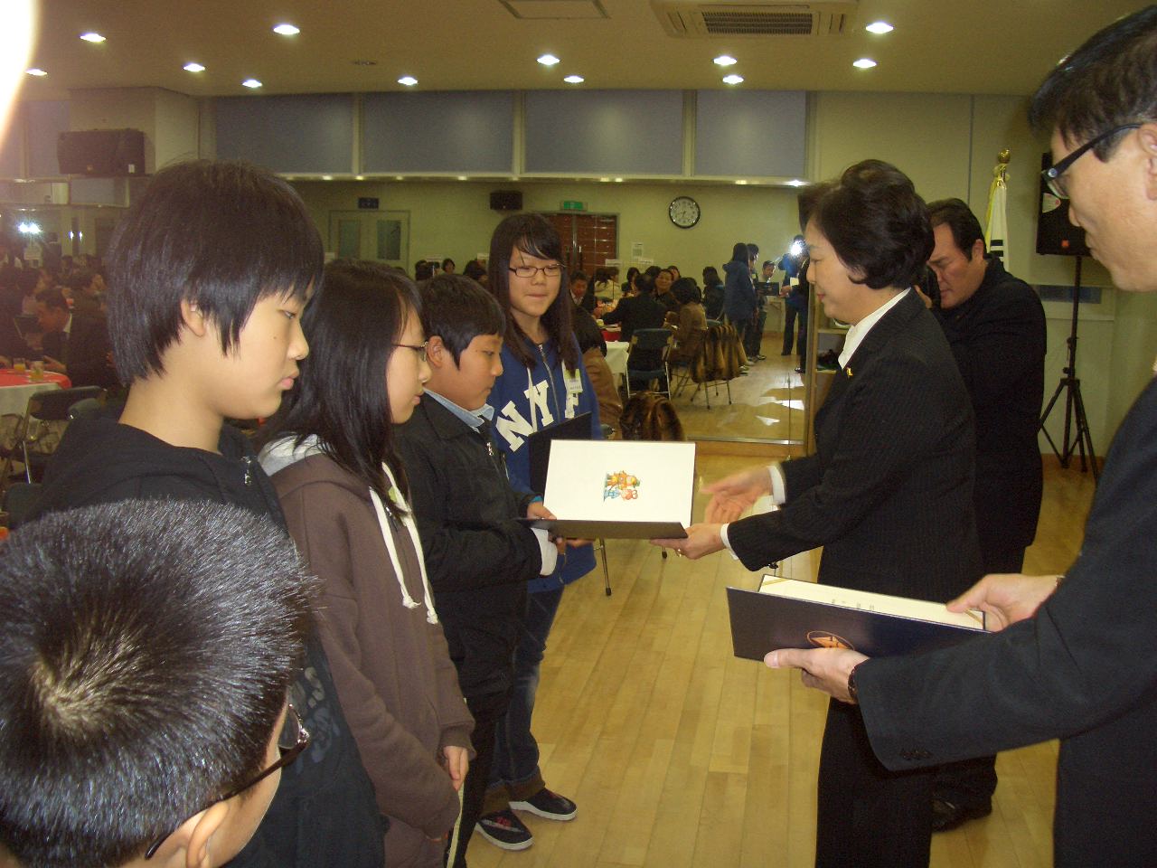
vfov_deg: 40.7
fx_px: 1170
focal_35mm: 35
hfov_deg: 52.6
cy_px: 434
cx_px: 578
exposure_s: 1/60
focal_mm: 5.8
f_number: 2.6
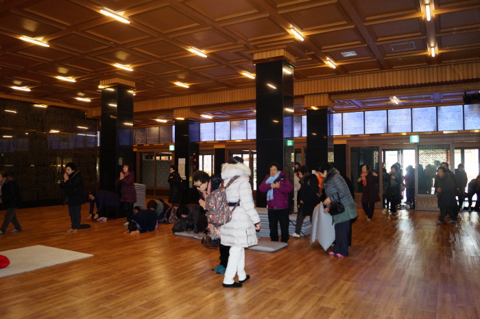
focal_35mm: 27
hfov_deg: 67.4
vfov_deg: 47.8
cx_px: 240
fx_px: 360
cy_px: 160
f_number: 4
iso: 500
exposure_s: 1/60
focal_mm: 18
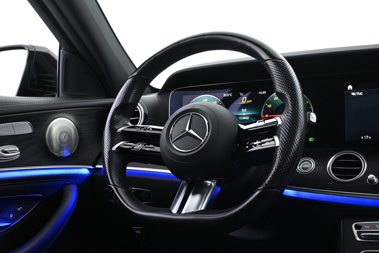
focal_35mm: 41
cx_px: 190
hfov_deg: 47.2
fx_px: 434
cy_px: 126
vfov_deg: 32.4
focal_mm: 27.5
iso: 1600
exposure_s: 1/20
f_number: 4.5
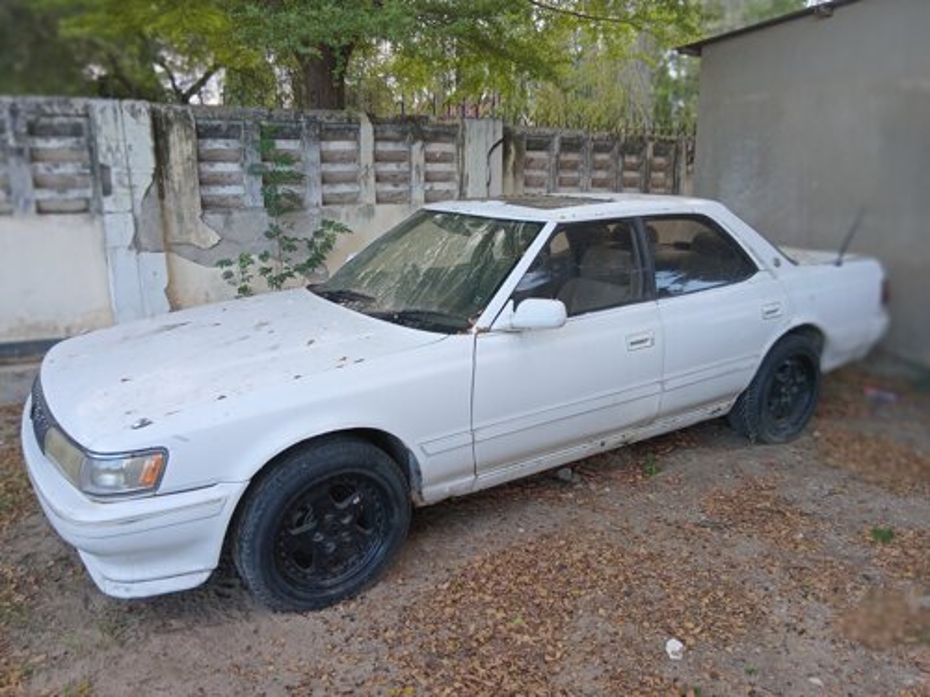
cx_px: 465
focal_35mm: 22
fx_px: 591
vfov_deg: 61.1
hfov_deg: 76.4
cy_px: 348
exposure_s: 1/34.5
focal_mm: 3.86
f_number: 1.8
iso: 25
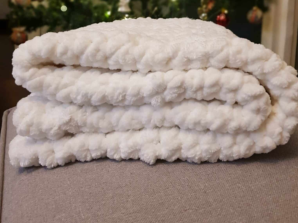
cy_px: 53
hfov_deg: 52.6
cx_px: 150
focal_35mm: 35
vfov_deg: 39.5
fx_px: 301
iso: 250
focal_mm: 4.2
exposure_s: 1/11
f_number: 1.7
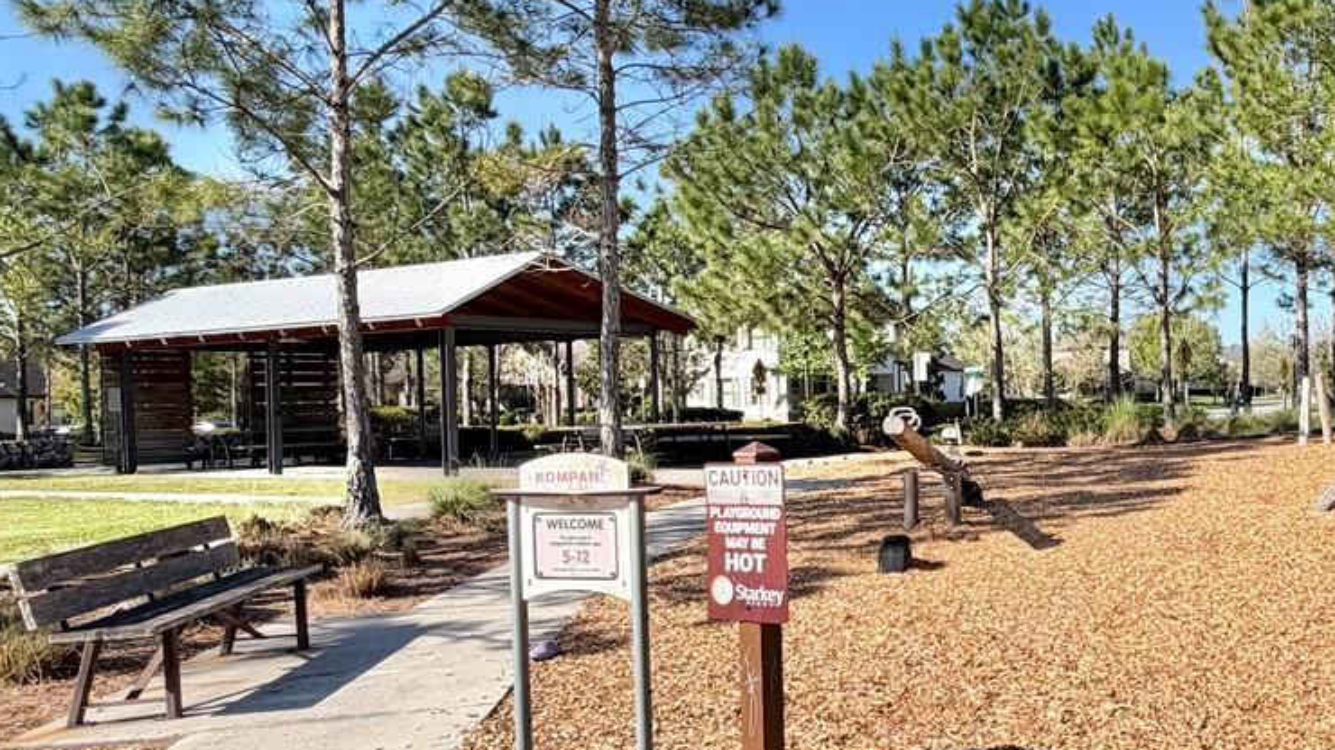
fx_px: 1168
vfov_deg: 35.6
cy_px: 402
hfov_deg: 55.7
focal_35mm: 33
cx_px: 1048
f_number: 2.2
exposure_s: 1/770
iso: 25
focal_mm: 2.22
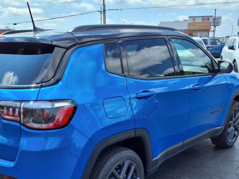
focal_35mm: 40
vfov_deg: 35.2
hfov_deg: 46.5
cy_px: 132
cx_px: 95
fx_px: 276
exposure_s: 1/1250
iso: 40
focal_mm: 3.58
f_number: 1.9
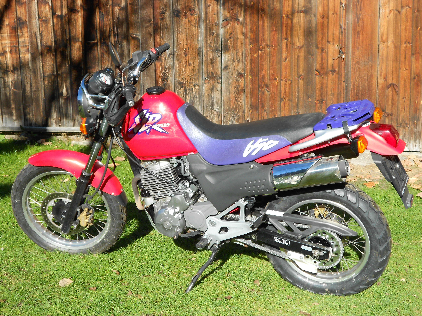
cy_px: 158
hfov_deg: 29.4
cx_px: 211
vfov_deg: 22.3
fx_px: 805
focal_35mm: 66
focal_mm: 11.6
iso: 80
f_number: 5.3
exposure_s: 1/250
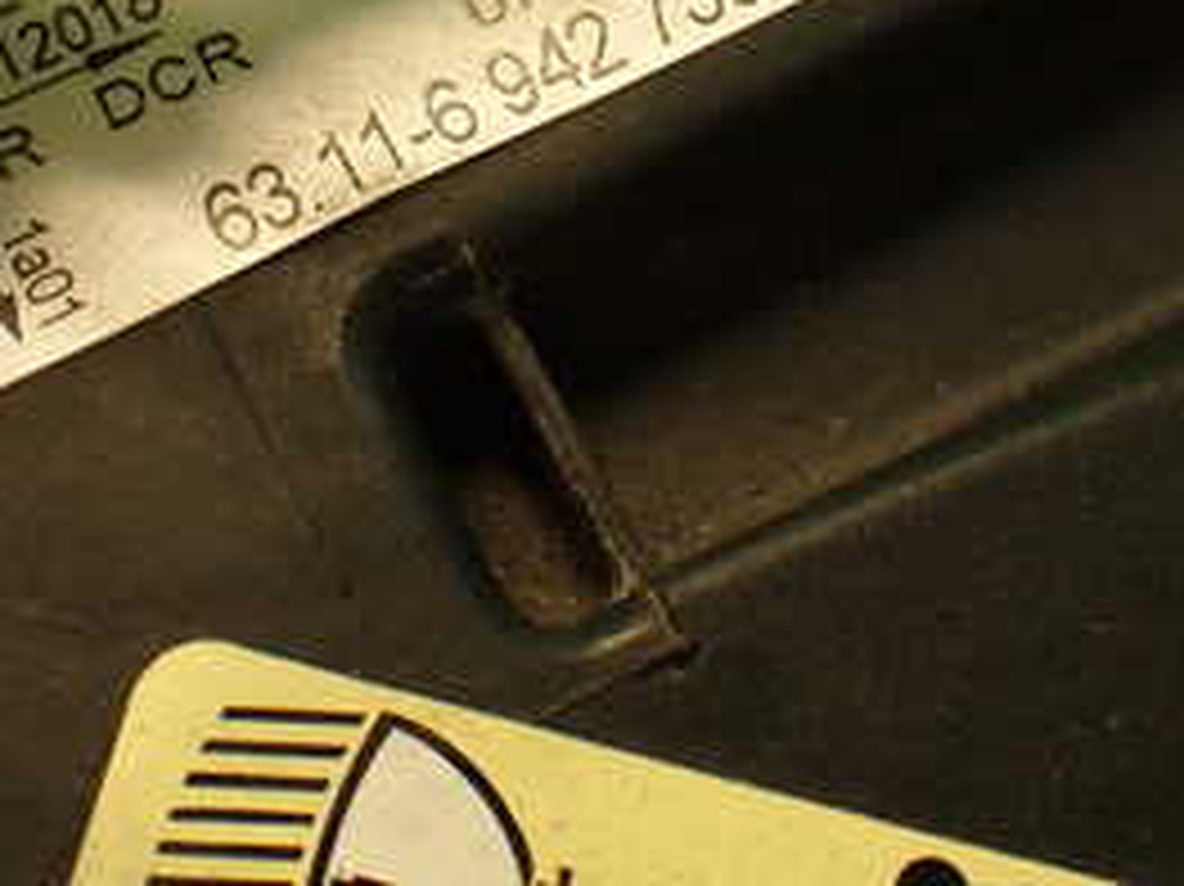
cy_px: -9
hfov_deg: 26.7
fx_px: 2496
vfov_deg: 19.5
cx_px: 558
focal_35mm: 73
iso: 200
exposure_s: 1/50
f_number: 2.4
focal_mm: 5.79
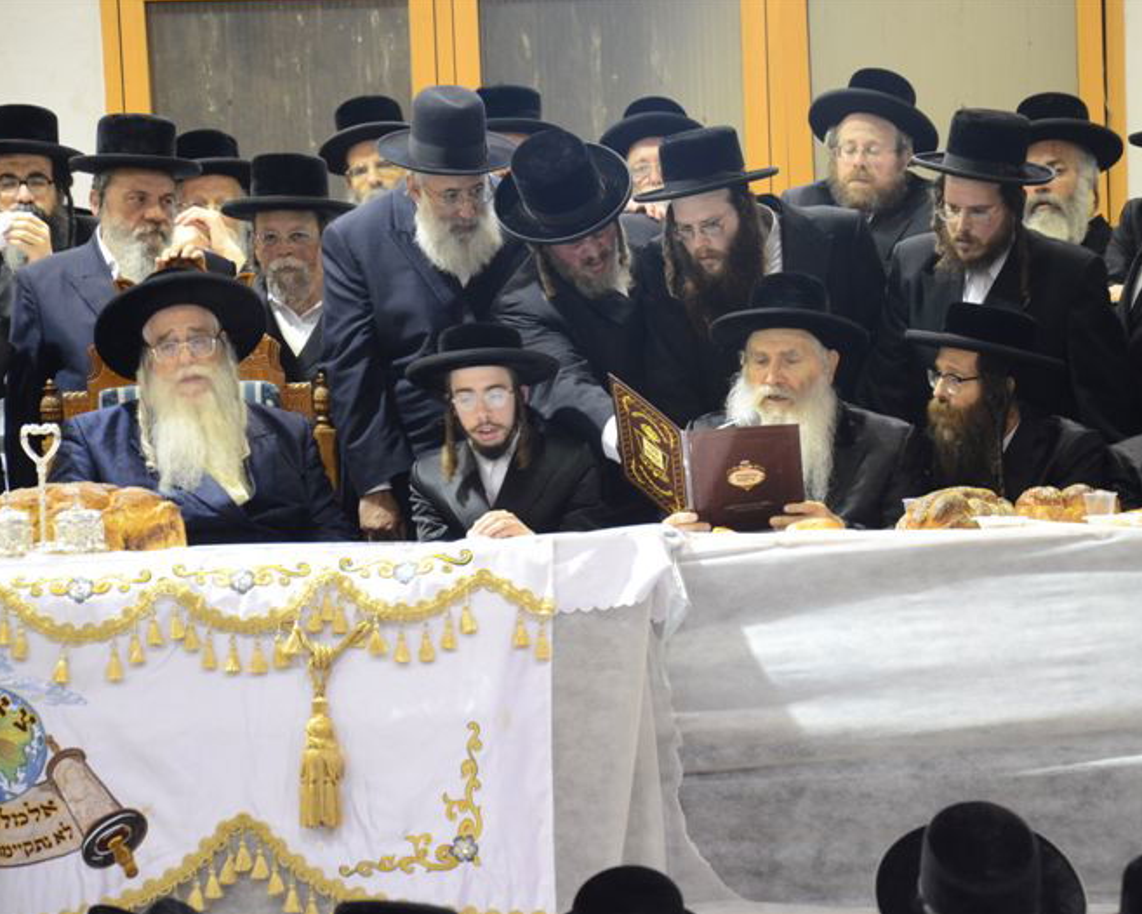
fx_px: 6071
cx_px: 657
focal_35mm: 180
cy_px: 455
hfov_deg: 10.7
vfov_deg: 8.6
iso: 1600
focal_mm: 105
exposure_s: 1/13
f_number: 5.6
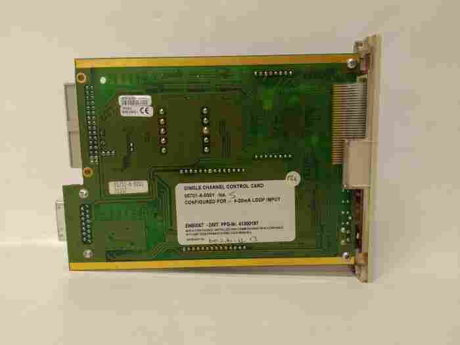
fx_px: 359
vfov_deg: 51.4
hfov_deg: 65.3
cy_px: 172
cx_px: 230
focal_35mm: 27
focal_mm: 3.79
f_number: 2
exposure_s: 1/33
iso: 218
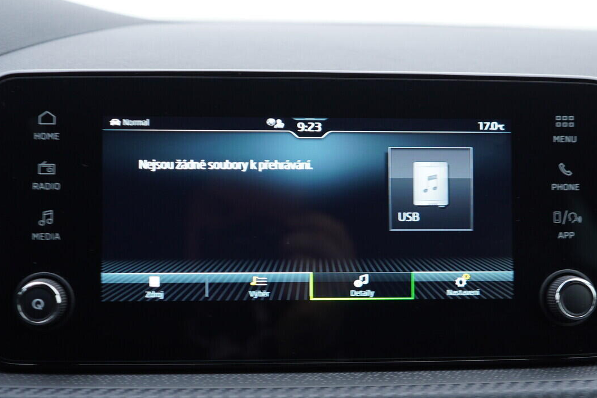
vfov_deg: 27.5
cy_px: 231
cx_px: 295
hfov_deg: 40.3
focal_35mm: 49
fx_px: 812
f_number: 2.8
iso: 160
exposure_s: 1/40
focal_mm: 24
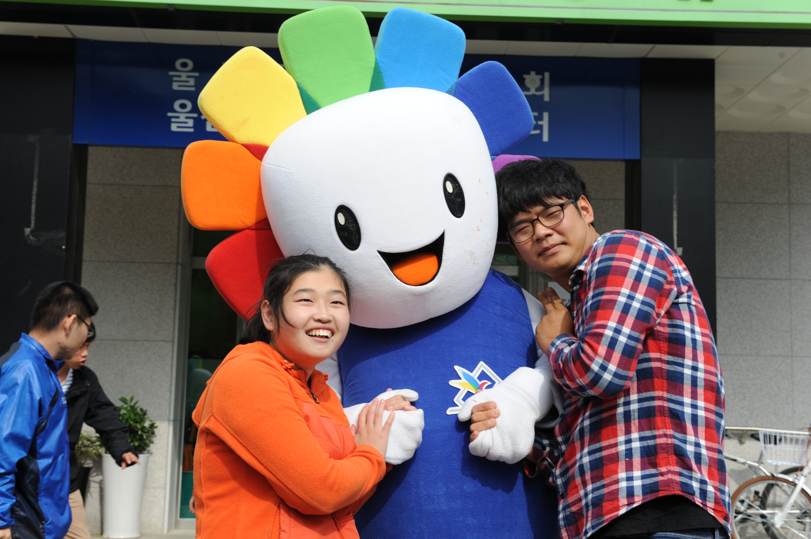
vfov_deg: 26.0
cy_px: 270
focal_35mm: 52
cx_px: 406
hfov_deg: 38.2
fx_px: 1171
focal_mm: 52
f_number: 10
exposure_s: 1/400
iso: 200
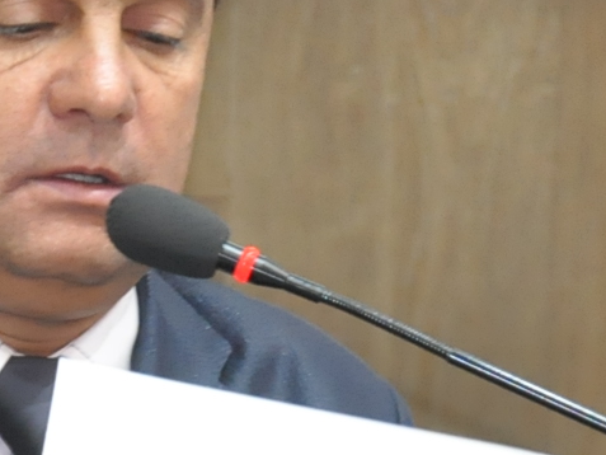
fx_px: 11910
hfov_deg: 2.9
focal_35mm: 680
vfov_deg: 2.2
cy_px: 300
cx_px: 0
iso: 2000
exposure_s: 1/60
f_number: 5.6
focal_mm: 105
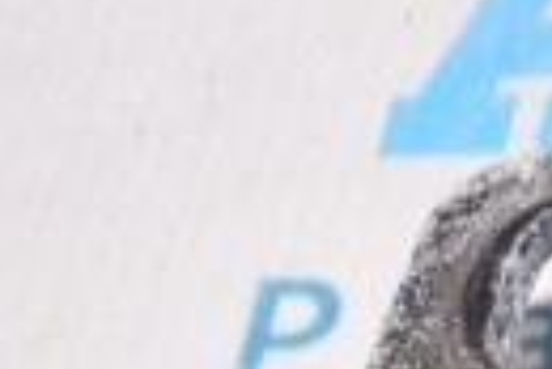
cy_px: 1071
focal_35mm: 259
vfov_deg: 5.1
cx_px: 2098
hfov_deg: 6.6
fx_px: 3976
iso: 1600
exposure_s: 1/200
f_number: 8
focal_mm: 22
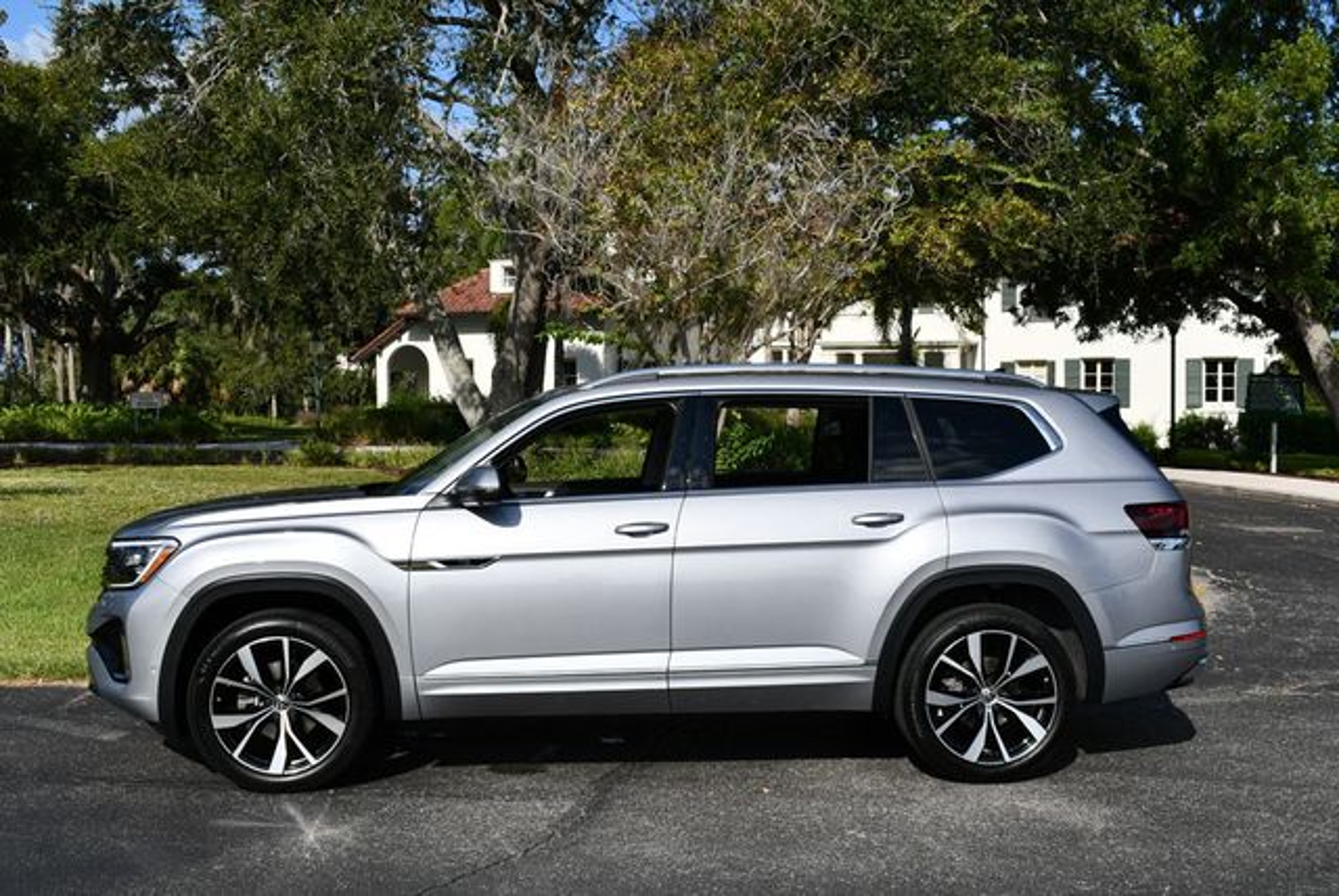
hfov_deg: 44.5
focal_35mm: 44
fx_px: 1638
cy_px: 448
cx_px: 670
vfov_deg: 30.6
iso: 100
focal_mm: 22
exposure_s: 1/400
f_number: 9
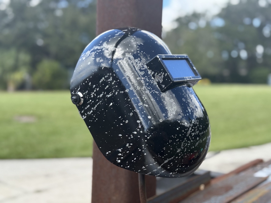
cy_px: 102
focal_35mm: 48
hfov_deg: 39.7
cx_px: 136
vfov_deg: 30.3
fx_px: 376
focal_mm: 6.76
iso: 64
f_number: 1.78
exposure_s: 1/875
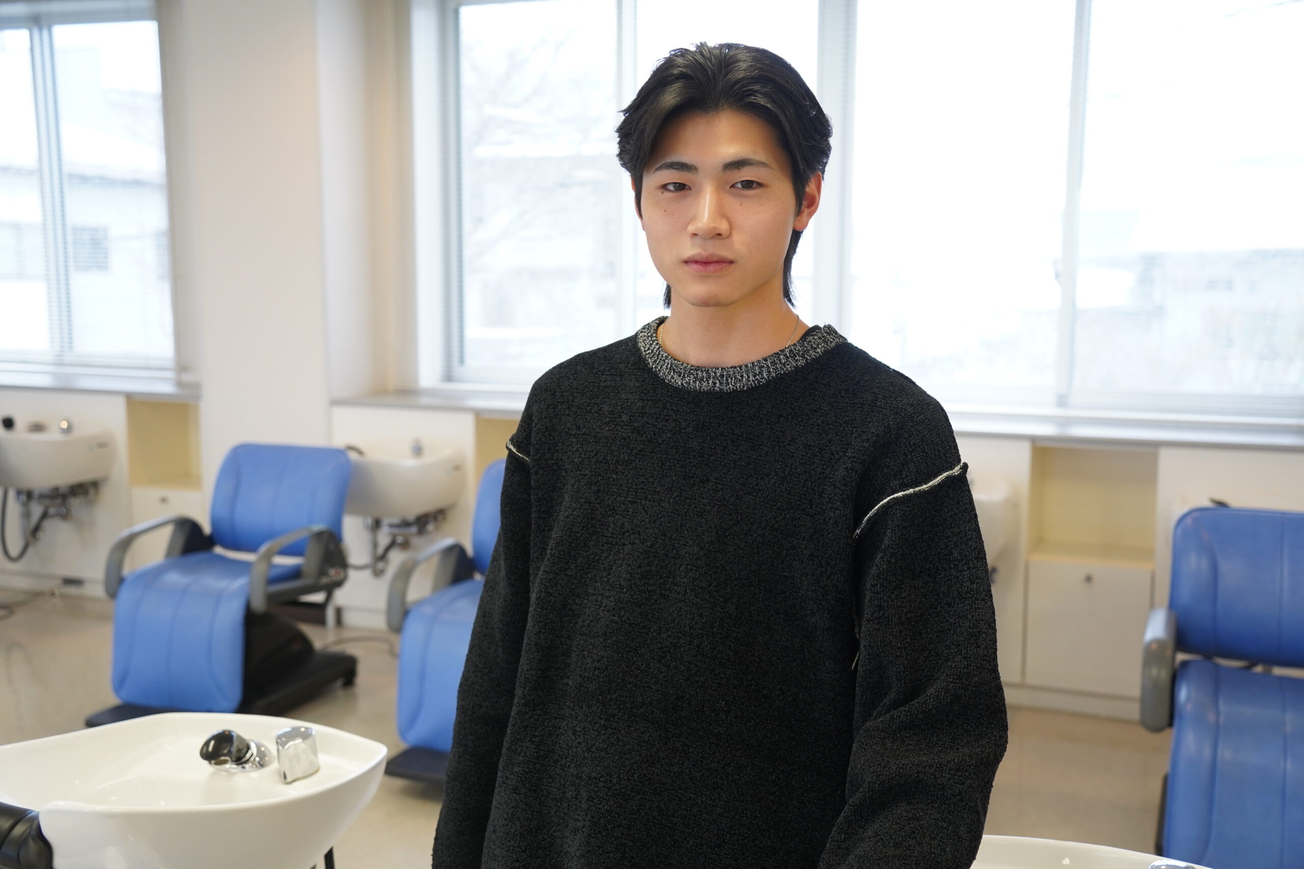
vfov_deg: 35.9
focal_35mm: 37
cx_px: 652
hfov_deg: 51.9
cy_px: 434
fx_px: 1340
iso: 800
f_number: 4.5
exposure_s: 1/80
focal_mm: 37
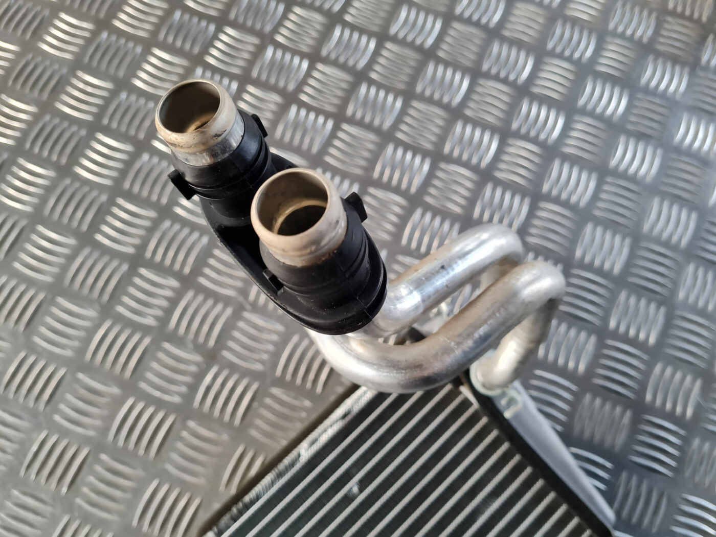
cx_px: 358
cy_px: 268
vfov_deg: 53.1
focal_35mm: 26
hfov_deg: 67.3
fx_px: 538
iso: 320
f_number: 1.8
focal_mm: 5.4
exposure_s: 1/50
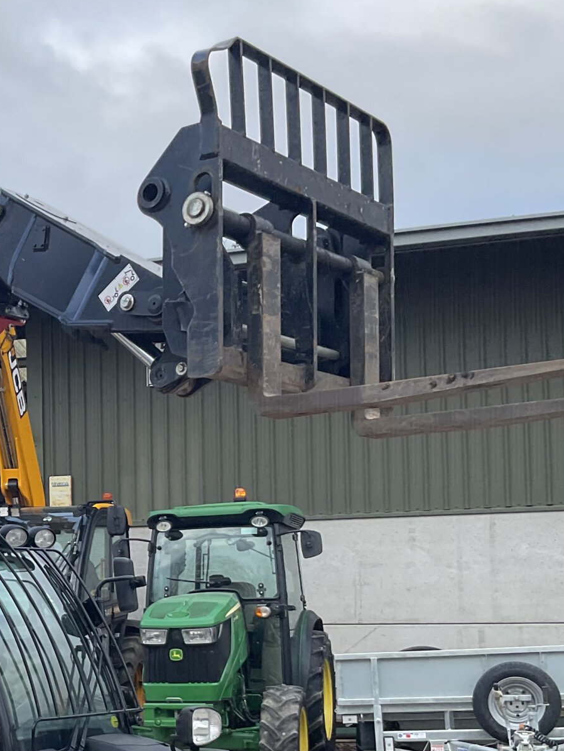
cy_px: 564
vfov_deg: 30.7
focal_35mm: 62
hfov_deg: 22.6
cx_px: -18
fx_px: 1347
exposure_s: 1/333
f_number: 1.8
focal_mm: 3
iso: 16
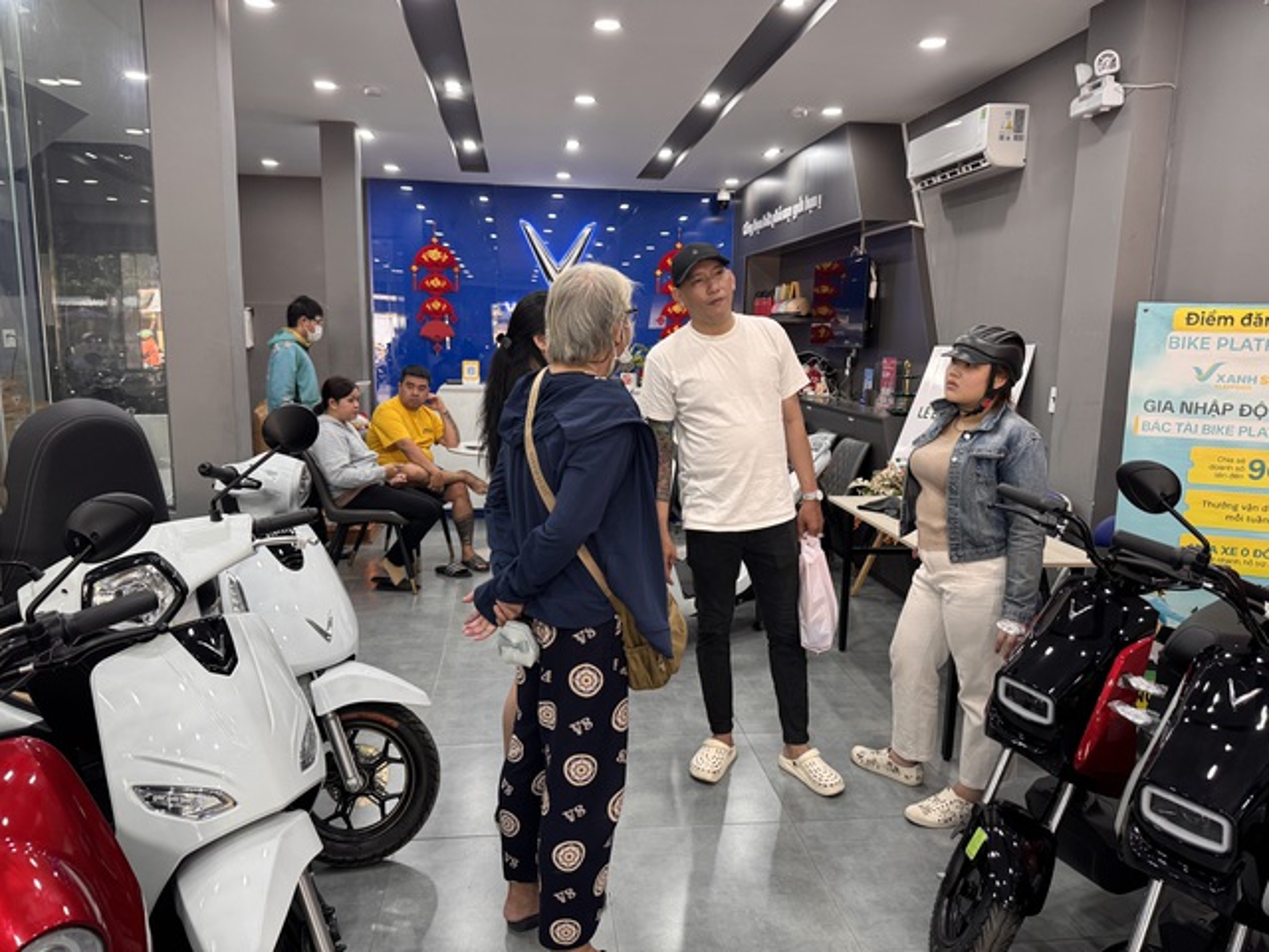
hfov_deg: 71.6
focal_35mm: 24
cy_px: 476
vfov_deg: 56.8
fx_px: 880
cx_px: 634
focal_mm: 6.76
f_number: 1.78
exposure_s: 1/100
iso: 160
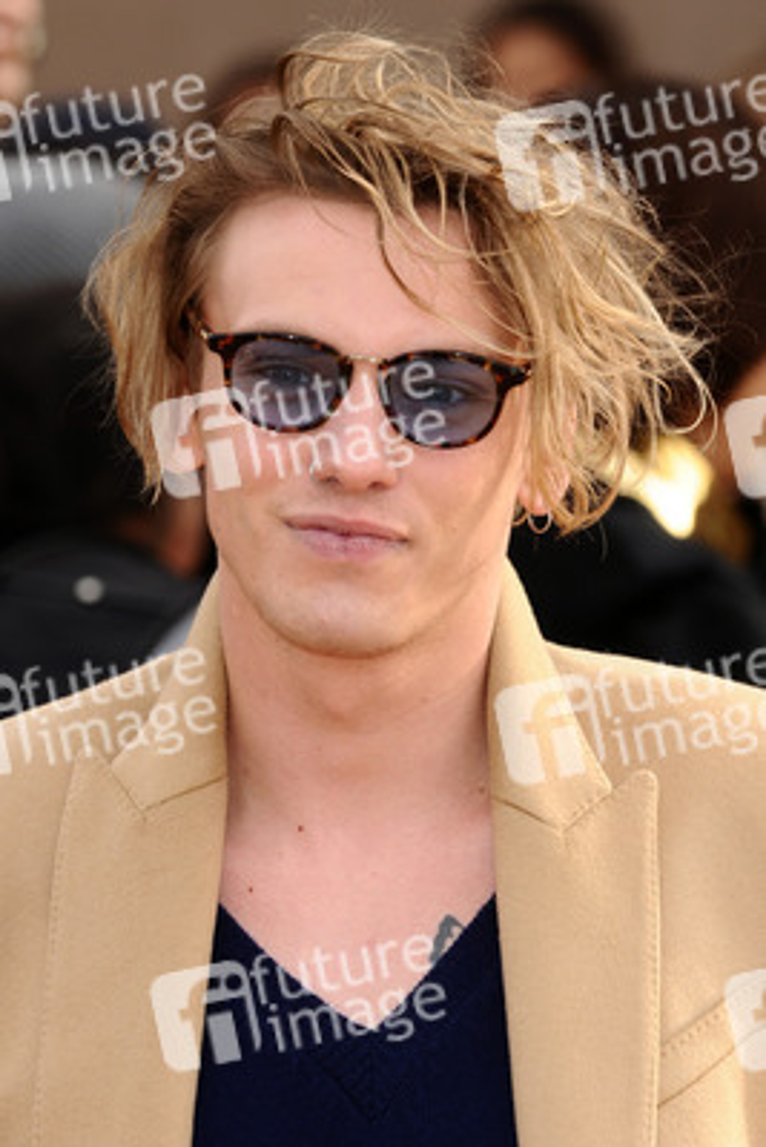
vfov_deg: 7.4
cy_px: 574
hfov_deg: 5.0
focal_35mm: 278
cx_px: 383
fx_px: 8849
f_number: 5.6
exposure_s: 1/250
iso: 200
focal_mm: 185
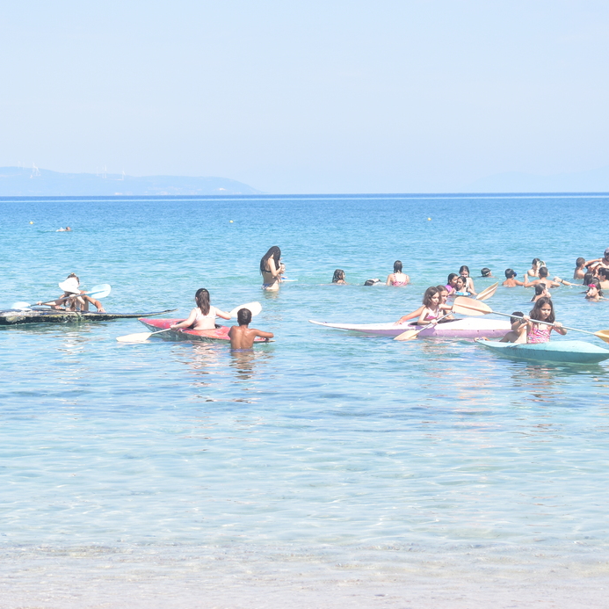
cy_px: 281
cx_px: 287
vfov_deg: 15.3
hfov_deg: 15.3
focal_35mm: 114
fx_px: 2263
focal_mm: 55
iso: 100
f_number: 5.6
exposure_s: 1/200
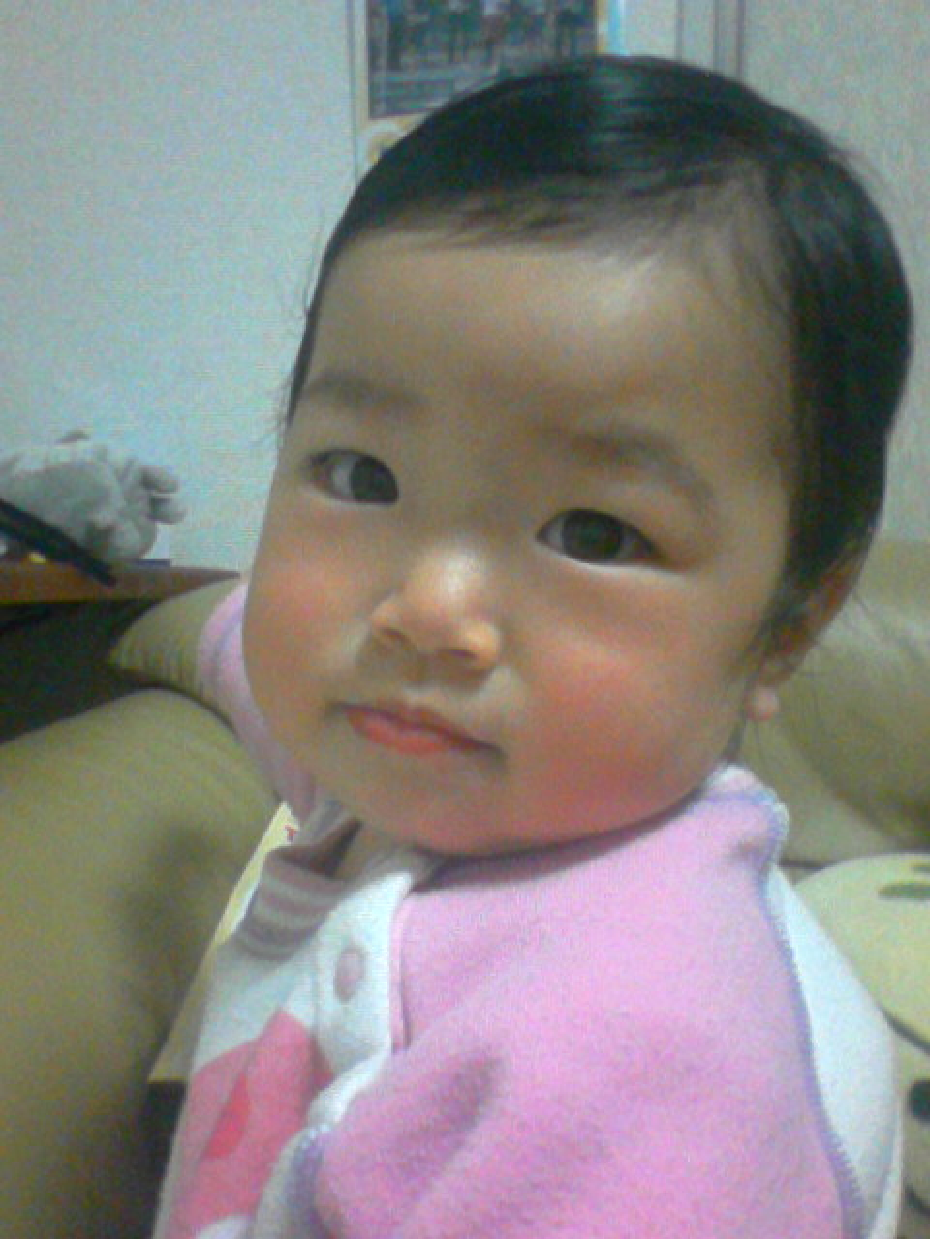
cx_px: 465
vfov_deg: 61.7
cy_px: 620
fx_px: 1039
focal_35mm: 29
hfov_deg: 48.2
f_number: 2.8
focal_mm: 1.5
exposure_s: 1/13.7
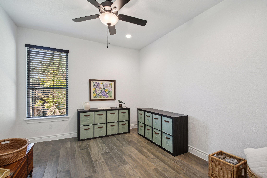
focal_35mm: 15
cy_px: 89
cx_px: 134
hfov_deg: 100.4
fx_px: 111
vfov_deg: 77.3
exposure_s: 1/8
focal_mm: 10
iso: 400
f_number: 8
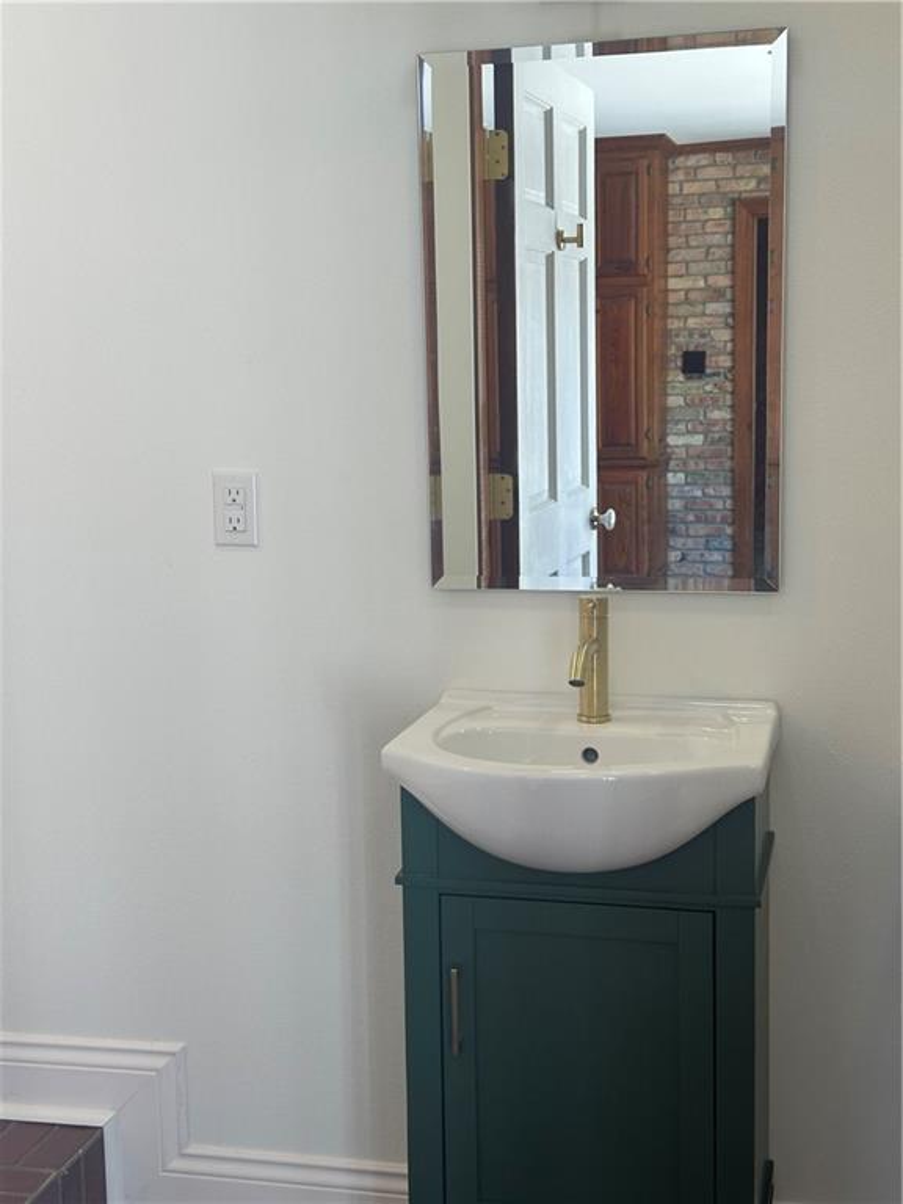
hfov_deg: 30.3
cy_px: 602
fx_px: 1670
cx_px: 452
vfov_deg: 39.7
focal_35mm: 48
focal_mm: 6.86
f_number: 1.78
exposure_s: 1/120
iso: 64
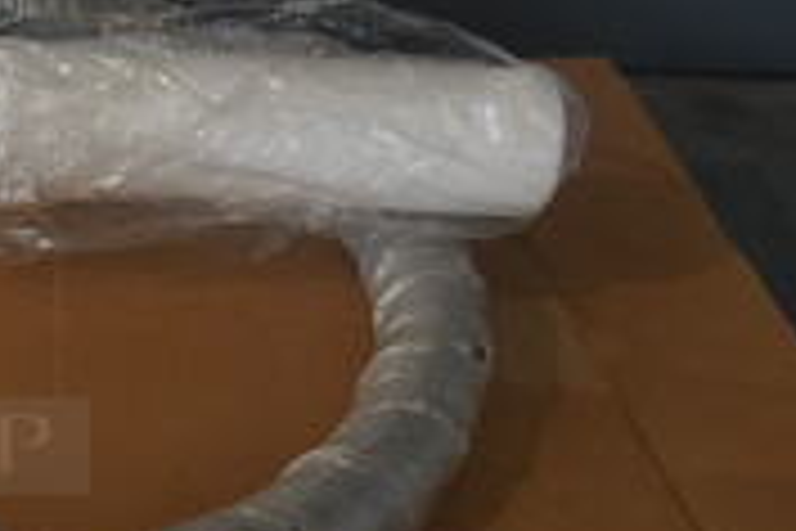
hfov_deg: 19.1
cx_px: -409
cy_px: 256
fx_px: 2056
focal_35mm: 93
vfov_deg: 14.7
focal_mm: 18
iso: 500
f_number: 5.6
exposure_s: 1/60
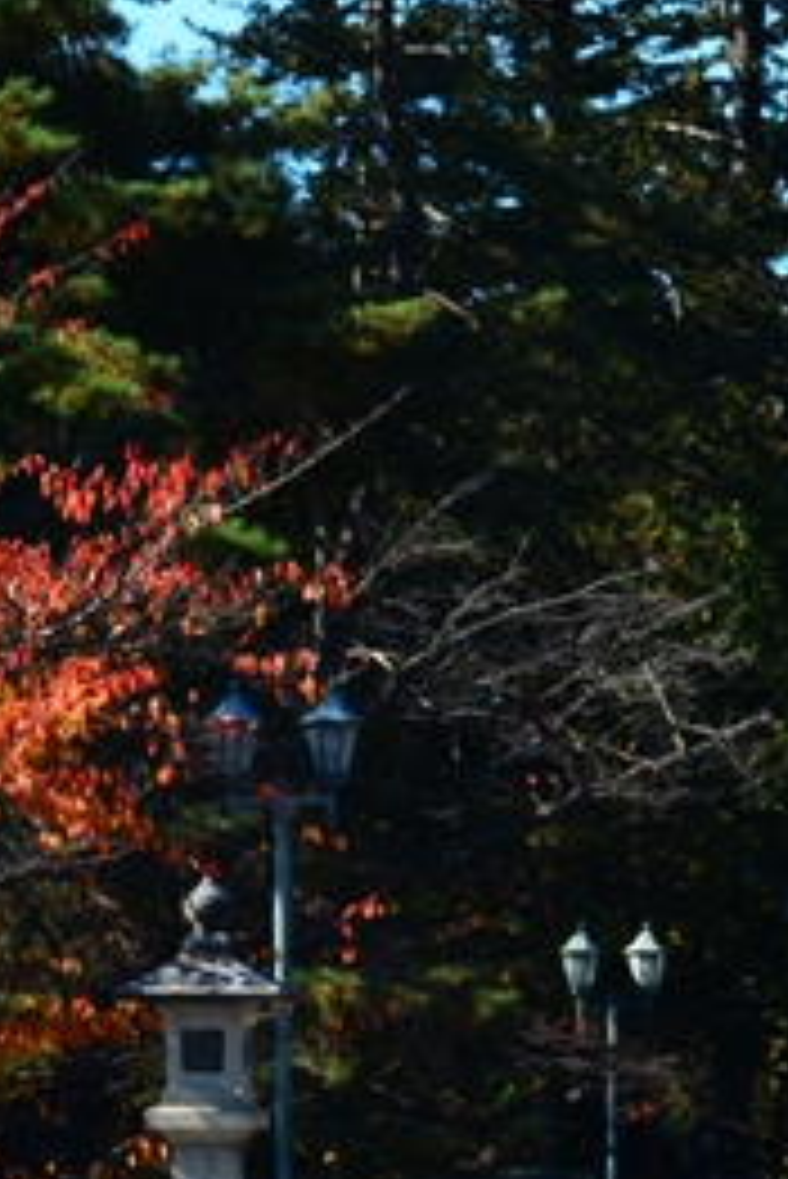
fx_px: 12000
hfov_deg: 3.7
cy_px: 72
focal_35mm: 366
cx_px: 1481
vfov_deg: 5.6
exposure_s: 1/500
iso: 800
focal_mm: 120
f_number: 11
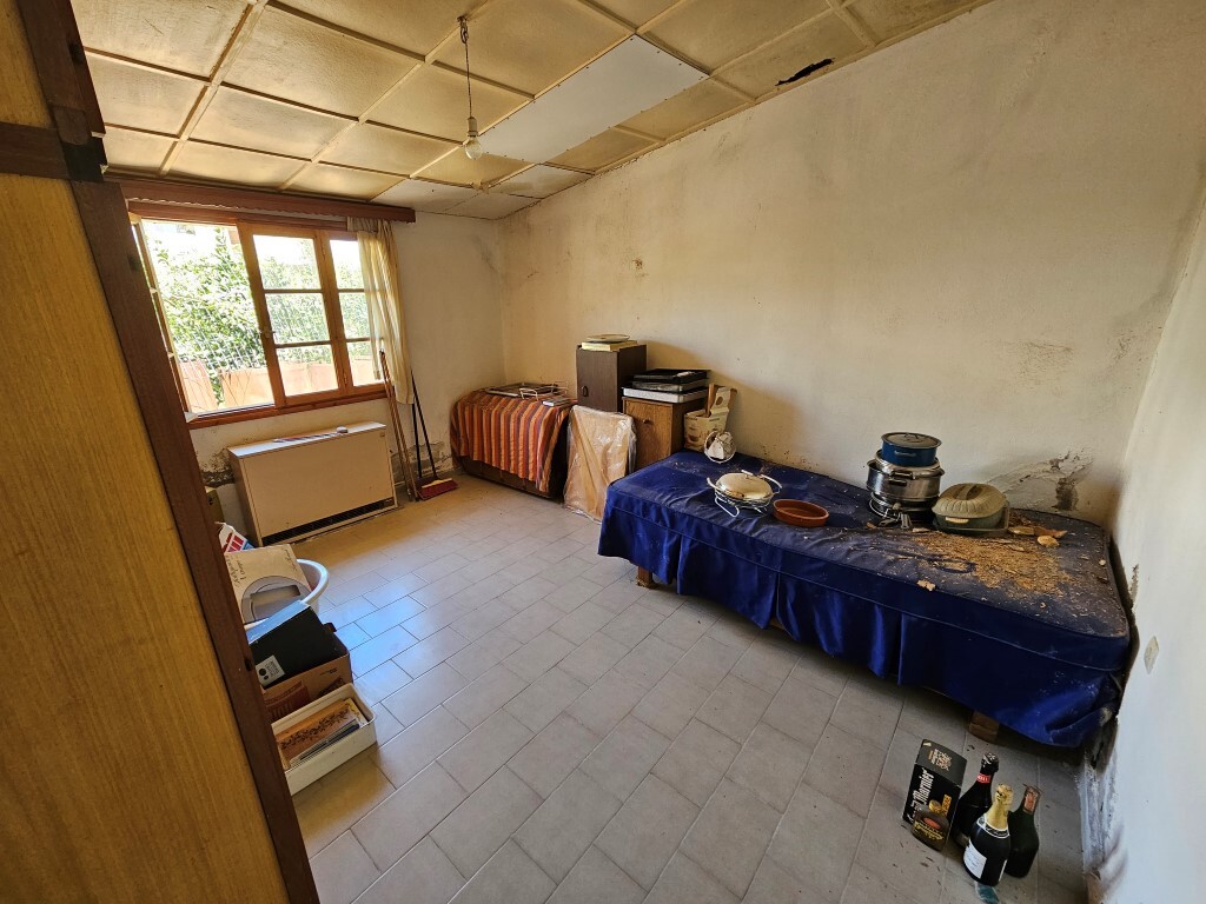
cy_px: 452
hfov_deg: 106.2
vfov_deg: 89.9
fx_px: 453
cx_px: 603
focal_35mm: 13
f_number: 2.2
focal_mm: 2.2
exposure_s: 1/50
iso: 160
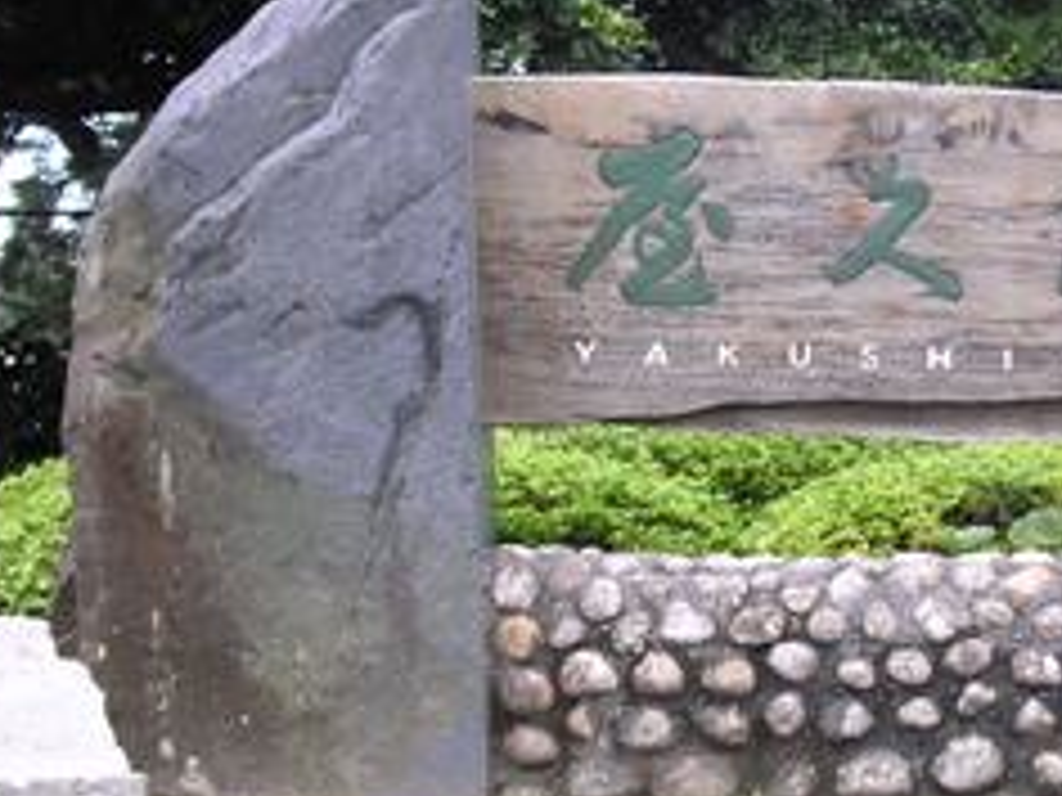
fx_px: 2761
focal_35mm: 90
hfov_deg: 21.6
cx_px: 760
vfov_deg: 16.4
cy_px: 378
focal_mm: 8
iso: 100
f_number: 3.2
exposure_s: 1/50
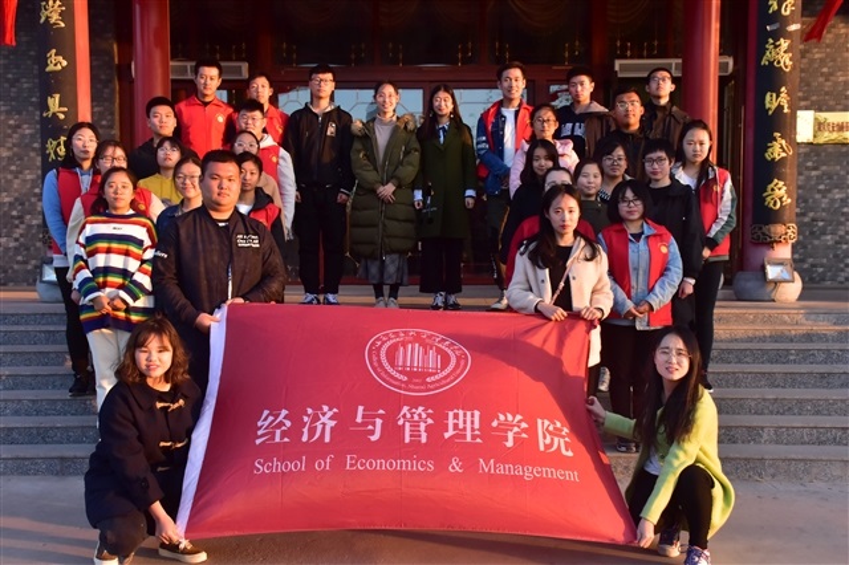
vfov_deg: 29.8
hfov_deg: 43.6
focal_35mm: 45
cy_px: 282
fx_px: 1061
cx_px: 424
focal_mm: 30
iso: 640
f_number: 7.1
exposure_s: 1/200
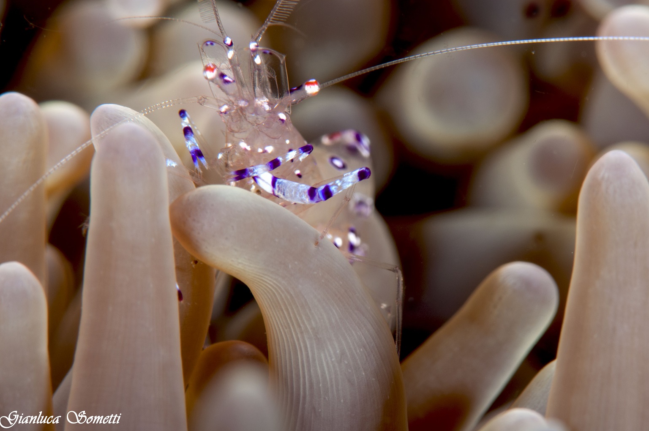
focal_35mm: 185
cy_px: 179
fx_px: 3323
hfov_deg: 11.2
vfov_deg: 7.4
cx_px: 353
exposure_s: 1/200
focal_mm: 105
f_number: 20
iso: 100
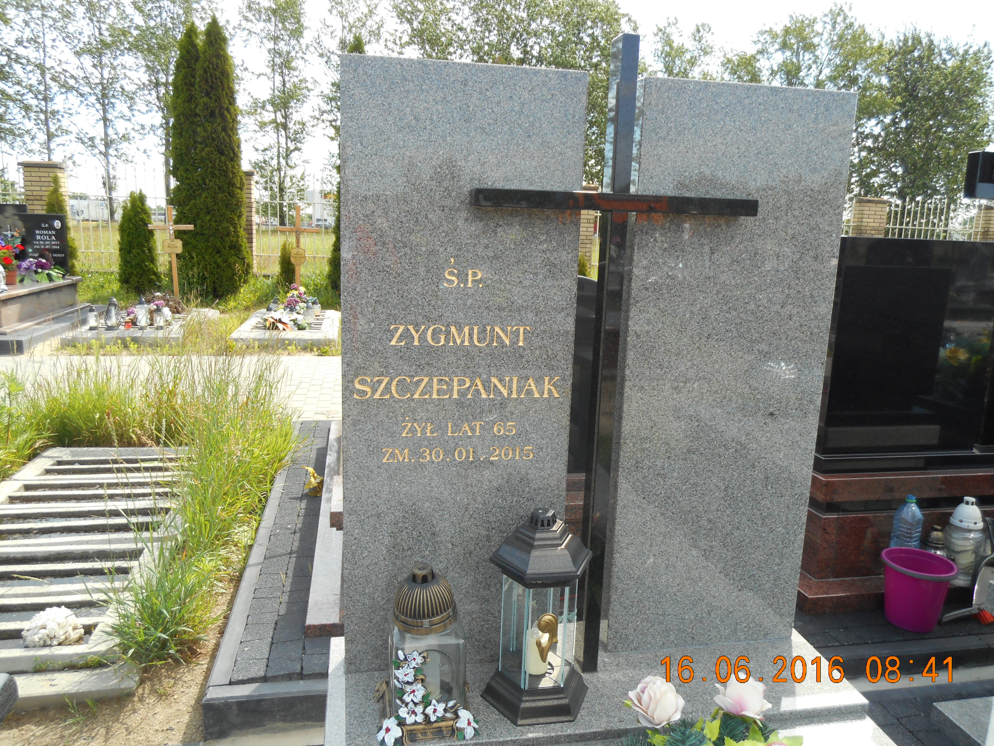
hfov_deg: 69.4
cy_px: 373
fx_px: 718
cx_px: 497
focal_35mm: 25
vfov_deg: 54.9
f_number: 3.5
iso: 80
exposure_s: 1/200
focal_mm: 4.5
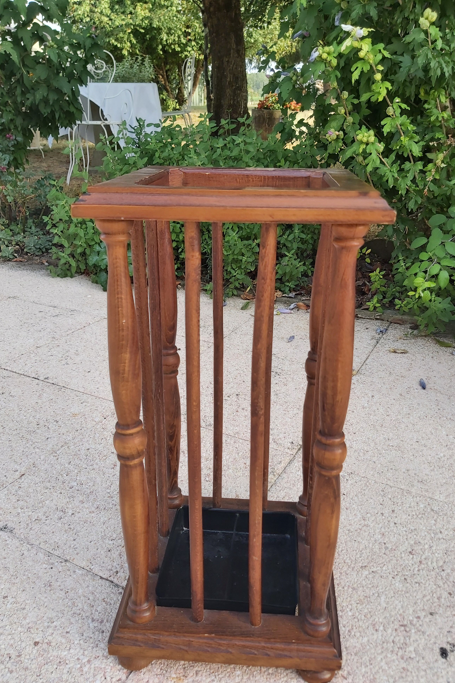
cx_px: 235
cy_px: 346
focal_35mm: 28
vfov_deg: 65.5
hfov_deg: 46.4
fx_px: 531
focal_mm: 3.92
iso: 64
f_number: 1.7
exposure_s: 1/327
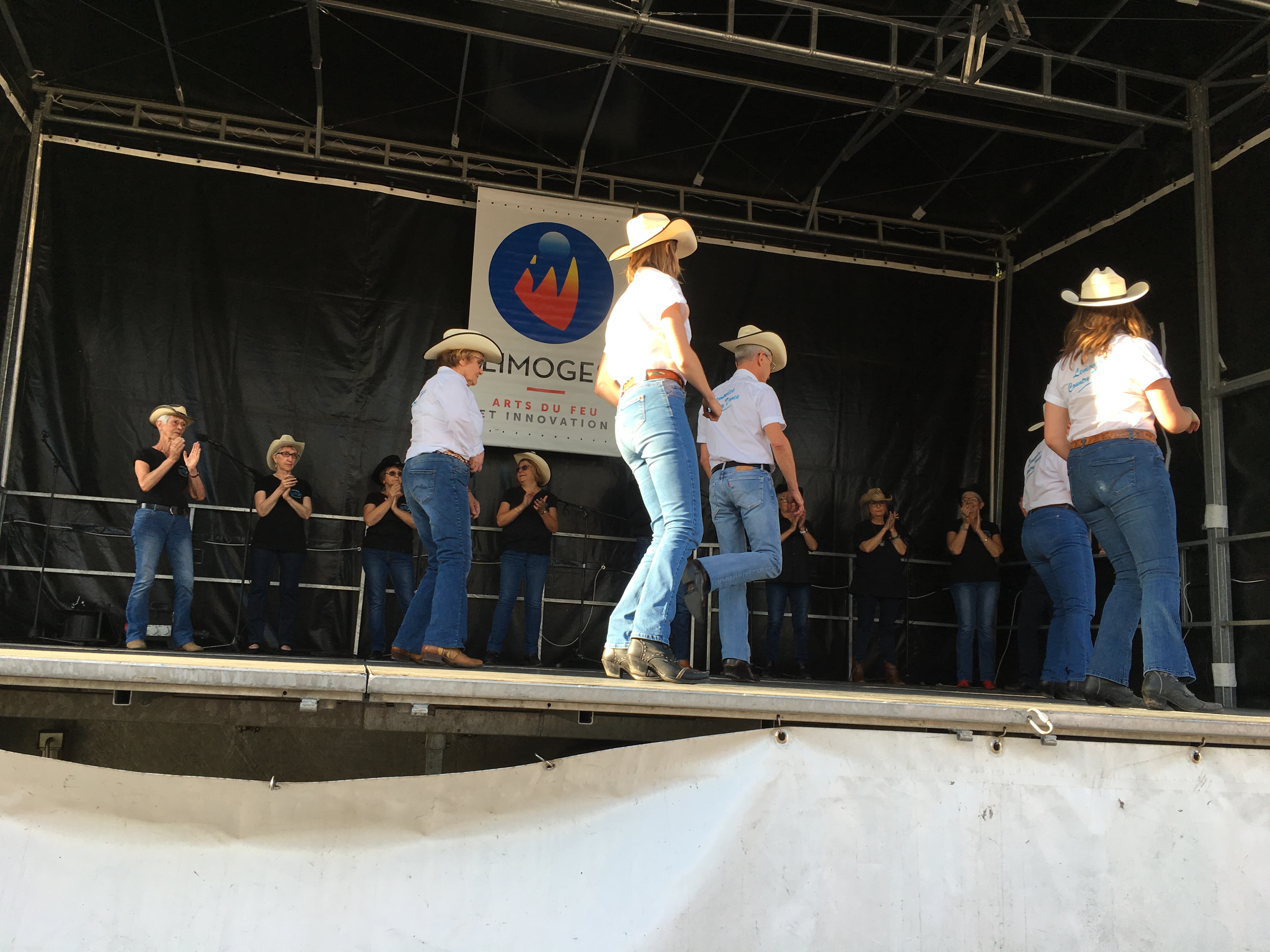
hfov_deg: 61.7
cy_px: 476
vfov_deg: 48.2
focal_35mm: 29
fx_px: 1064
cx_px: 635
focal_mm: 4.15
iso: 25
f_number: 2.2
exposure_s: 1/308
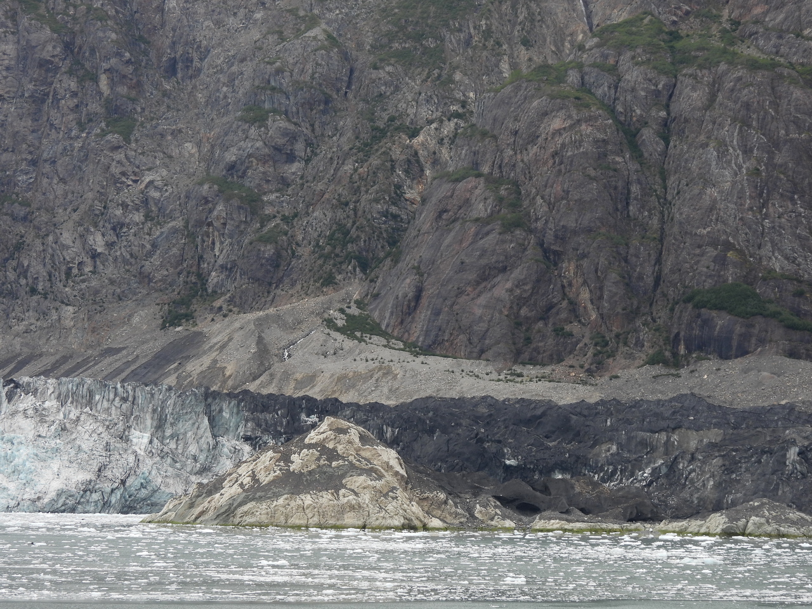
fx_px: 2463
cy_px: 304
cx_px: 406
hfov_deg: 18.7
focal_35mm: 105
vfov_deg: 14.1
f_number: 4
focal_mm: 18.7
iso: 100
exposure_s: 1/500
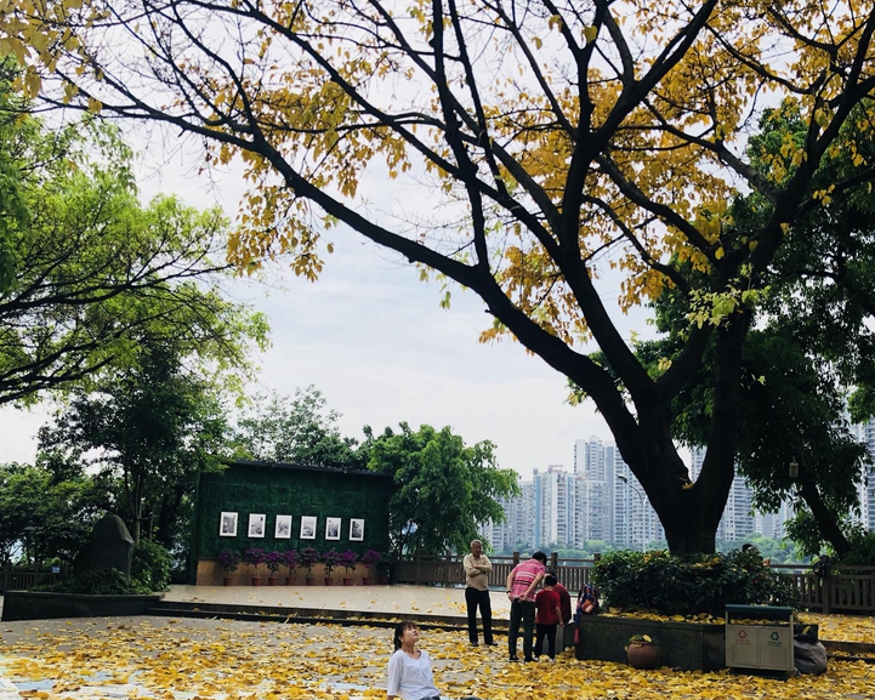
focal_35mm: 36
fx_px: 932
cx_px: 451
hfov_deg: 50.3
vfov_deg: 41.0
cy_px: 422
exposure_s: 1/941
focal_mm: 3.99
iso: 20
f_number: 1.8
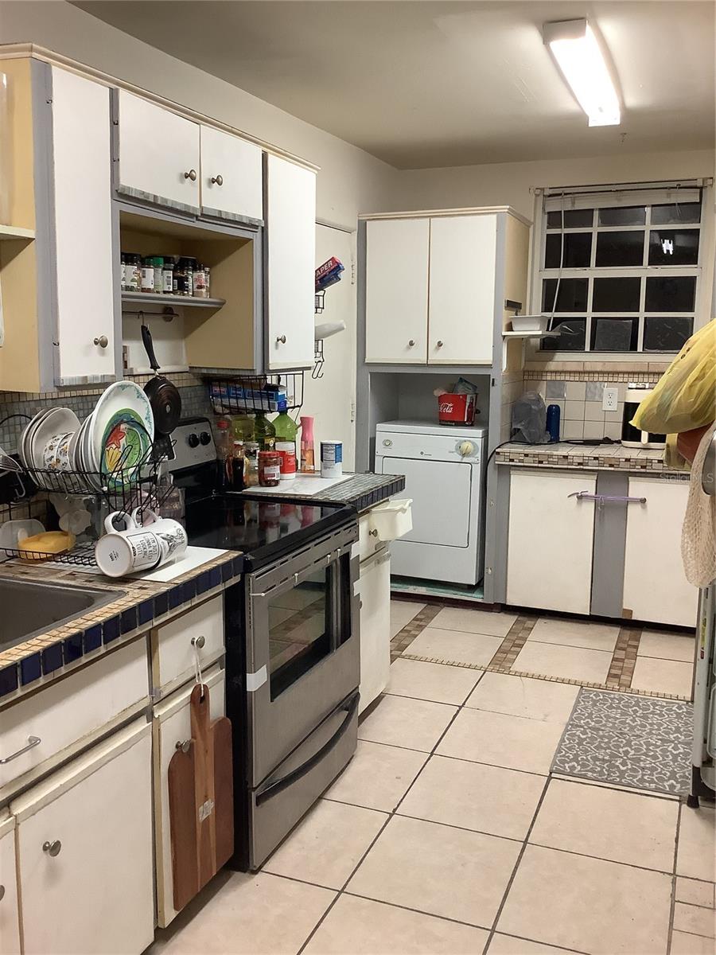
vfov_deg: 58.4
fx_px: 855
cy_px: 478
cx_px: 358
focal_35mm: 31
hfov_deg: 45.4
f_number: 2.4
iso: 125
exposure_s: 1/60
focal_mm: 3.3
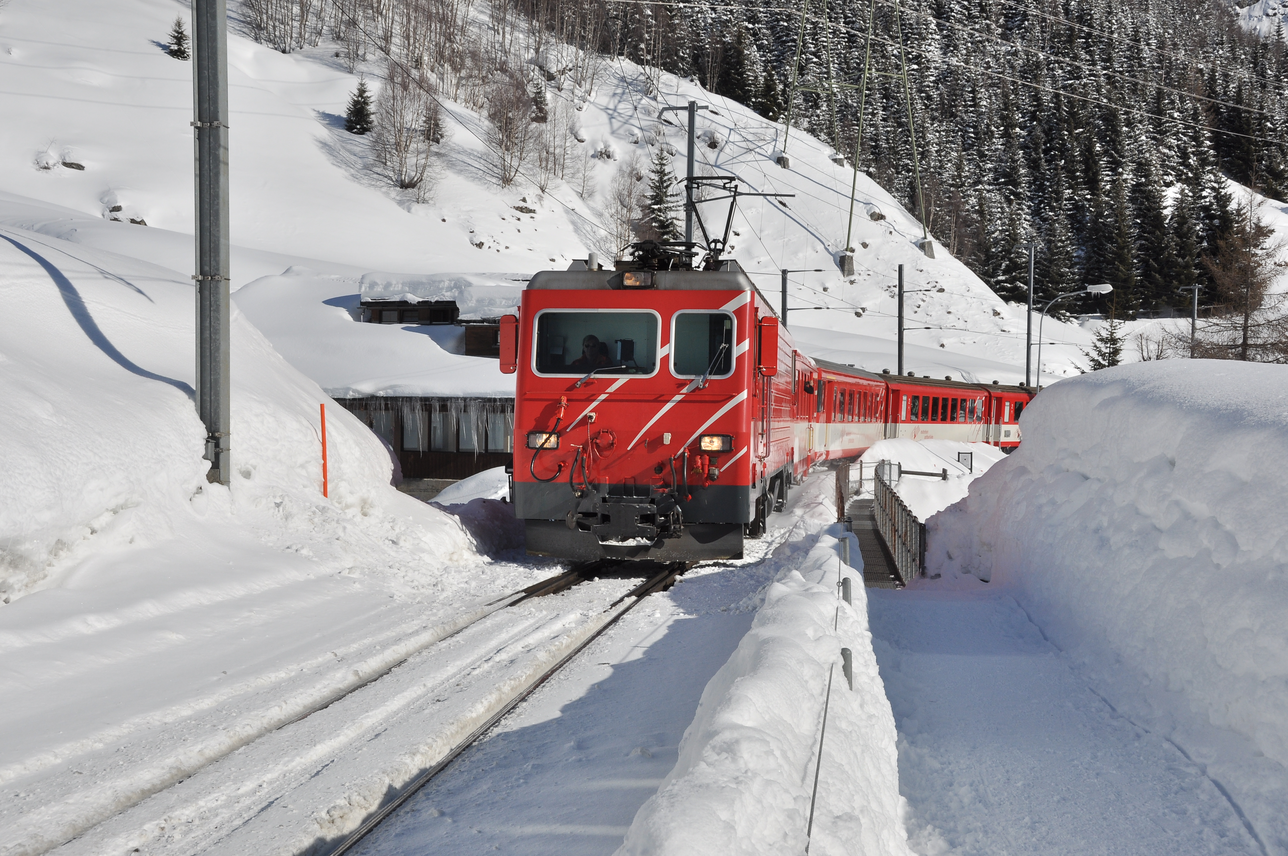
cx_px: 644
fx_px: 1715
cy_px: 428
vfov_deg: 28.0
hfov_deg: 41.2
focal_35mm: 48
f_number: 14
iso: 200
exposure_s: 1/800
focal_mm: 32
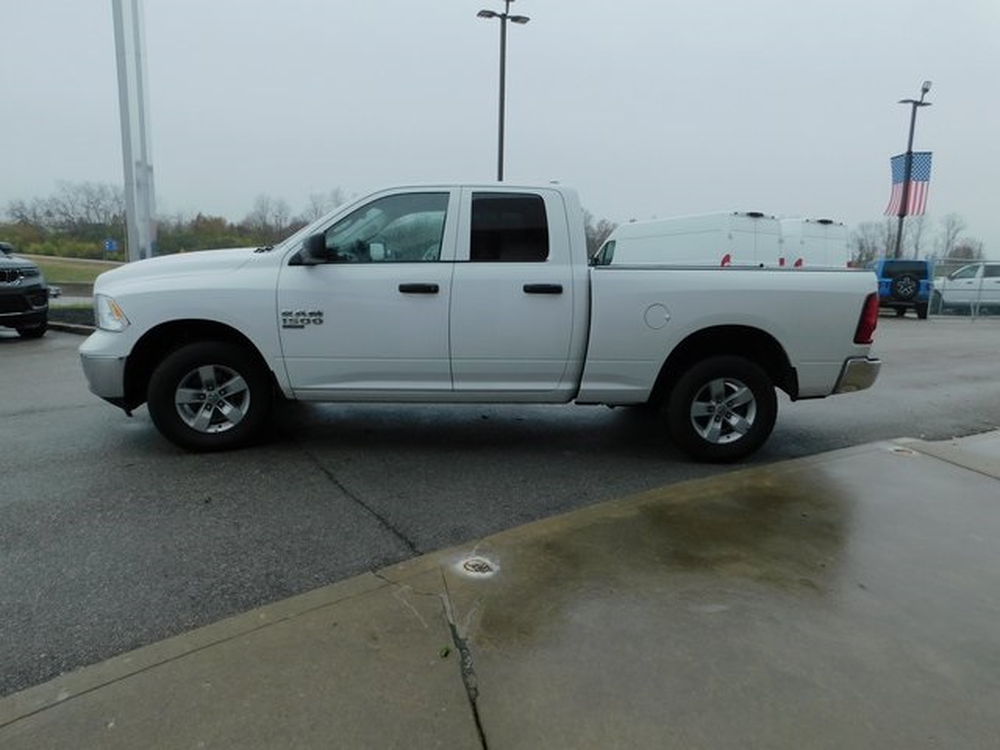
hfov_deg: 73.9
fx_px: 664
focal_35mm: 23
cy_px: 375
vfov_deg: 58.9
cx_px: 500
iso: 125
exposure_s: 1/640
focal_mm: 4
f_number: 3
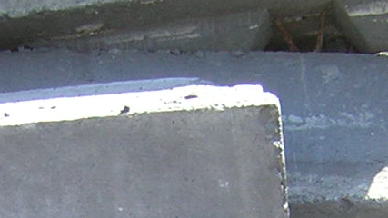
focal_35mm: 147
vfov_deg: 7.8
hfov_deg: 14.6
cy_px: 454
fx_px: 1512
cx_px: 184
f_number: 2.6
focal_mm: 4.7
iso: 50
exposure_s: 1/197
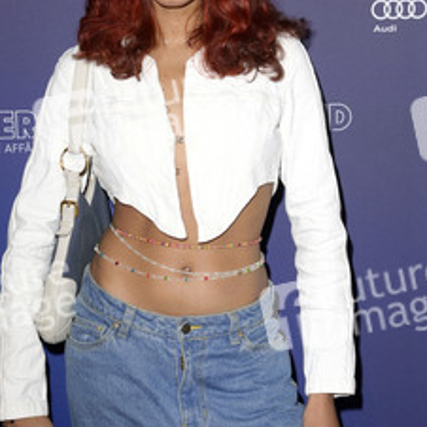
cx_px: 185
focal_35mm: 84
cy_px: 212
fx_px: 1172
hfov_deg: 20.6
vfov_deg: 20.6
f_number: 6.3
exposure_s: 1/250
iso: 320
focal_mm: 56
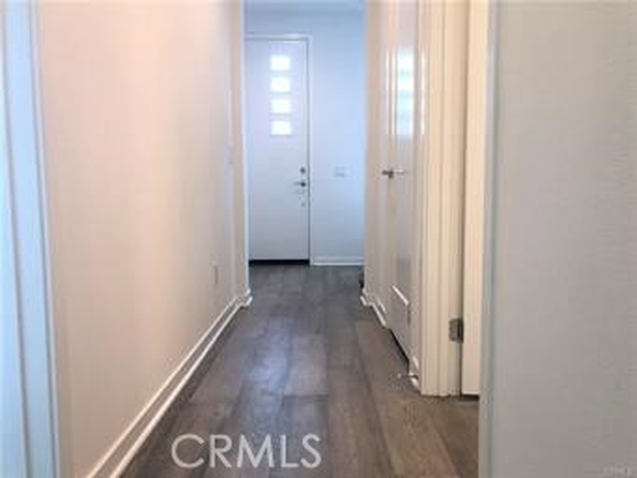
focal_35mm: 28
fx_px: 515
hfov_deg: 63.4
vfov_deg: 49.8
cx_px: 318
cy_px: 239
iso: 25
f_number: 1.8
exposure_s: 1/30
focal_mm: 4
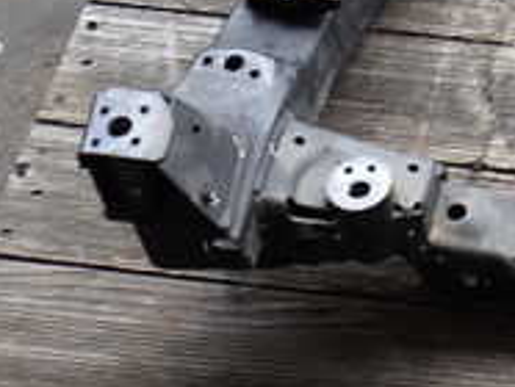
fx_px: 1534
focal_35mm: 103
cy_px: -61
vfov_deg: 14.0
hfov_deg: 17.7
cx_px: 684
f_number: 2.4
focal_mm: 5.79
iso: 100
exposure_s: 1/80
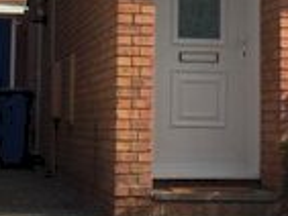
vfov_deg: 10.2
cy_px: -9
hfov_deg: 13.7
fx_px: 1199
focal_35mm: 144
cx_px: 155
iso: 32
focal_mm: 4.15
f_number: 2.2
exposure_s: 1/1412
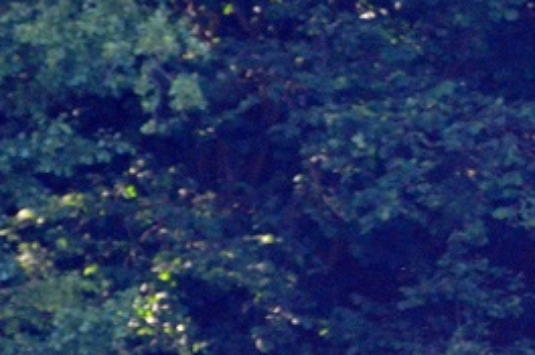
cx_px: 692
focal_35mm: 1702
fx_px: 25248
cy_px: 297
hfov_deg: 1.2
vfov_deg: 0.8
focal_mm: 300
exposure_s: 1/500
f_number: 5.6
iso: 1600
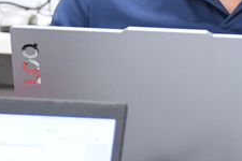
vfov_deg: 2.5
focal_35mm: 547
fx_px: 3677
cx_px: 299
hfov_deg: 3.8
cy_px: -91
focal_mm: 80
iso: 3200
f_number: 5.3
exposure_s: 1/80
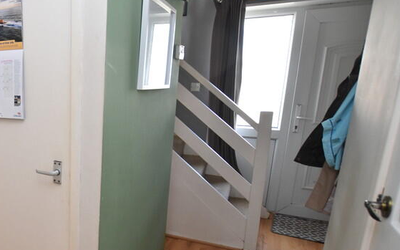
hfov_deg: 58.2
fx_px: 305
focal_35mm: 28
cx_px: 49
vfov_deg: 44.0
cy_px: 161
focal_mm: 10
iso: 800
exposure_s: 1/160
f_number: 3.5
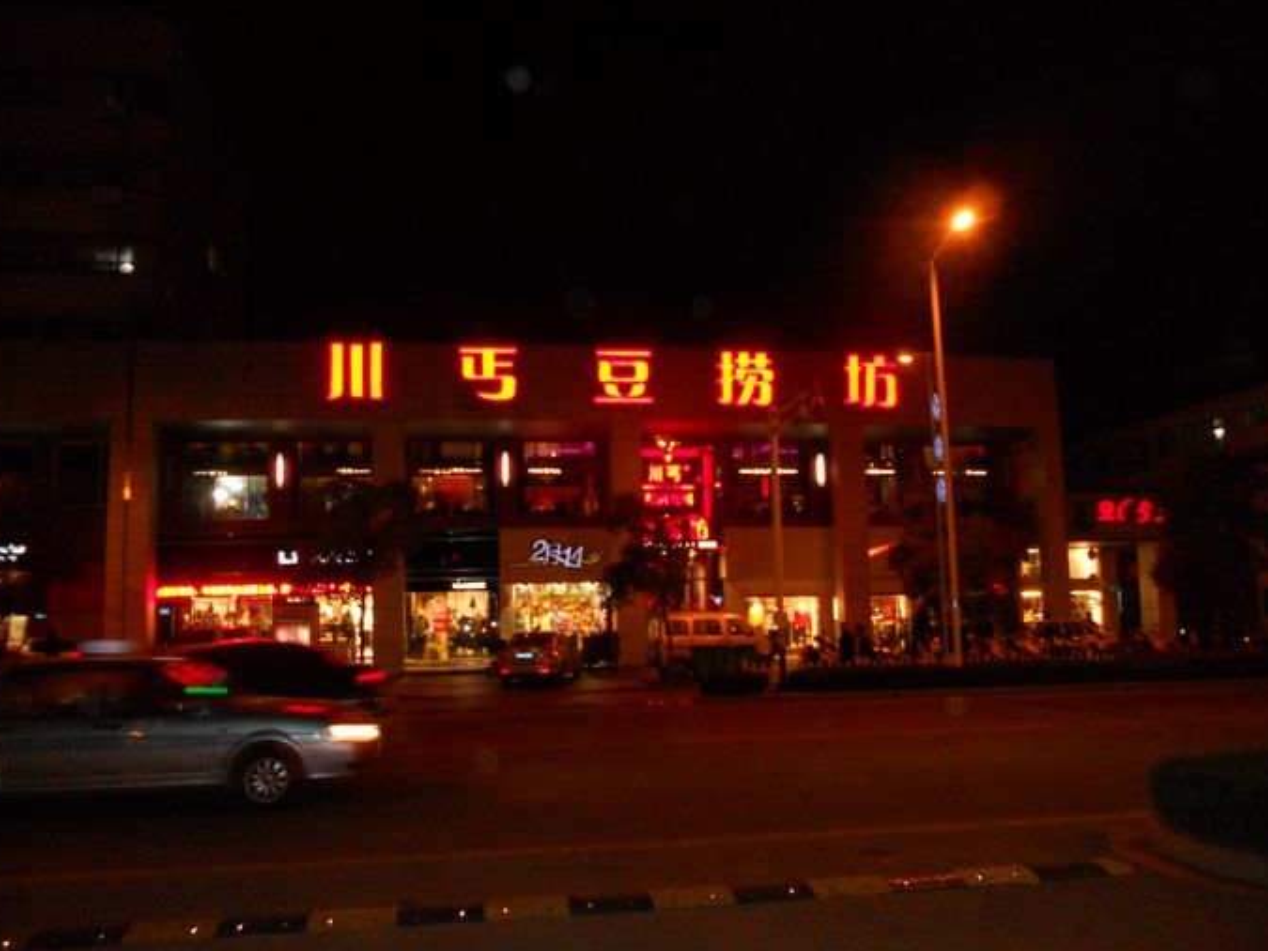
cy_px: 484
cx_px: 629
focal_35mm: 28
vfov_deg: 49.7
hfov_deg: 63.5
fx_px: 1025
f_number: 3.2
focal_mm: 4.9
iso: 400
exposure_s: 1/25
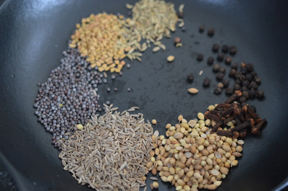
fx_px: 479
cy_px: 96
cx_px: 144
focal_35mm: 60
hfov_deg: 33.4
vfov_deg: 22.6
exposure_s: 1/60
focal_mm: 40
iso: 1250
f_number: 3
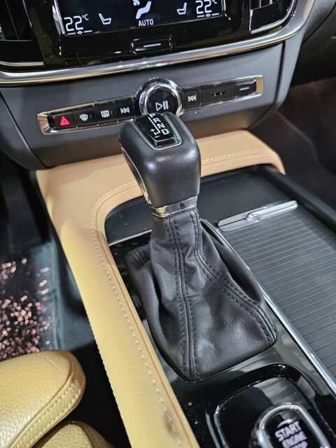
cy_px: 224
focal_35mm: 23
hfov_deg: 58.9
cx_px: 168
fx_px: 298
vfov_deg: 73.9
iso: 800
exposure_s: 1/35
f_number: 1.7
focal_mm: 6.3
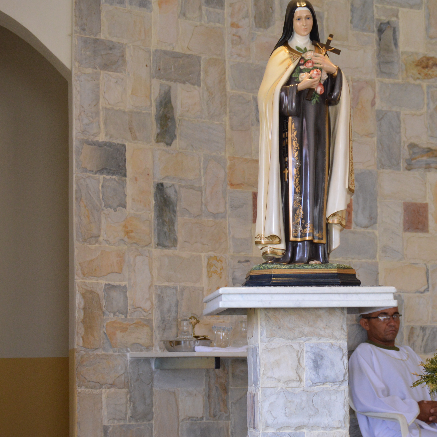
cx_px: 338
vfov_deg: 14.4
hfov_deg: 14.4
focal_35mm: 121
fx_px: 1724
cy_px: 210
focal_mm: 55
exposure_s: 1/60
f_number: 4
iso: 800
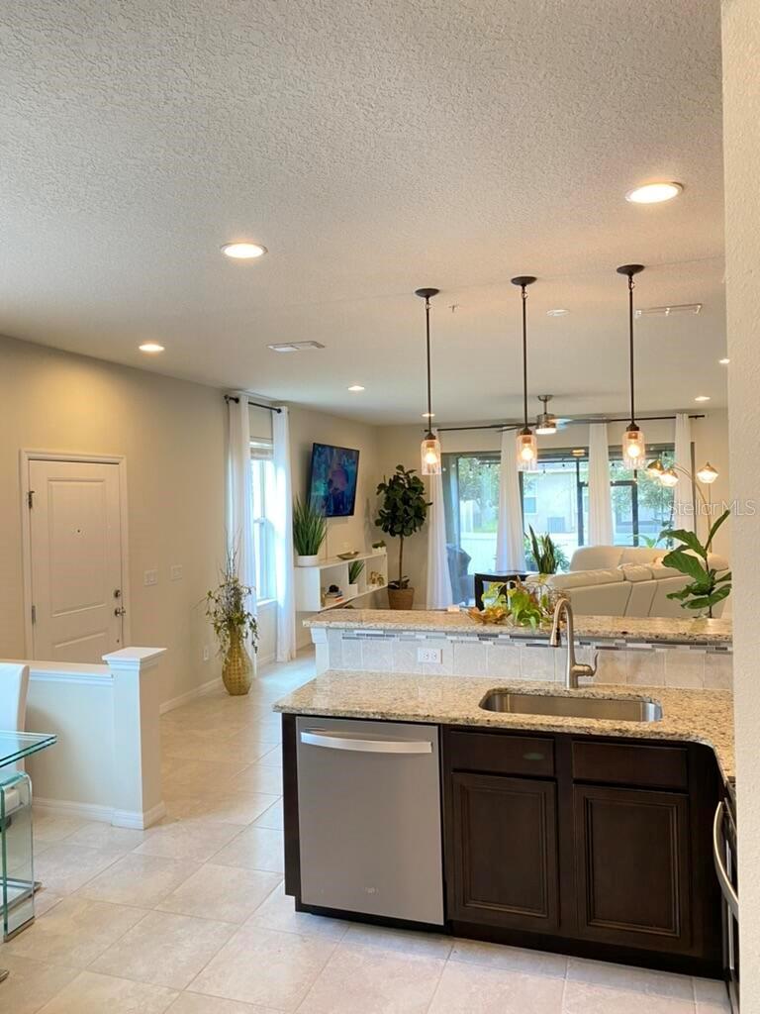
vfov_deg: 67.3
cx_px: 380
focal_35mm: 26
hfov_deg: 53.1
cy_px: 507
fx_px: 761
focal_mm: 4.25
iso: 160
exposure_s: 1/60
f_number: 1.8
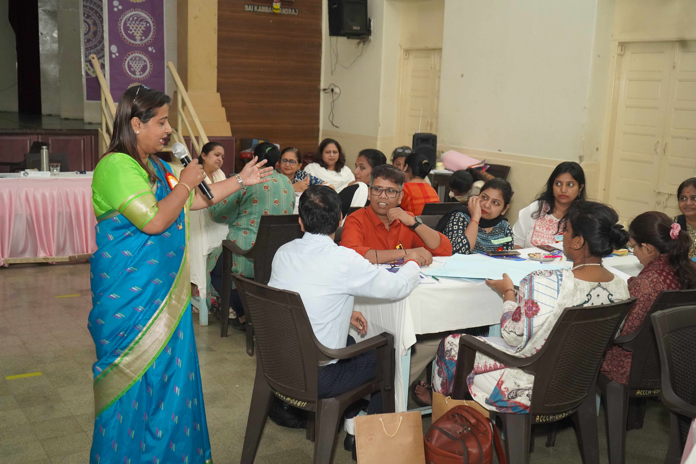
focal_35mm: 40
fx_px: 773
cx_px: 348
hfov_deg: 48.5
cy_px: 232
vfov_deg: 33.4
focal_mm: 40
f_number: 4
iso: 6400
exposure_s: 1/160
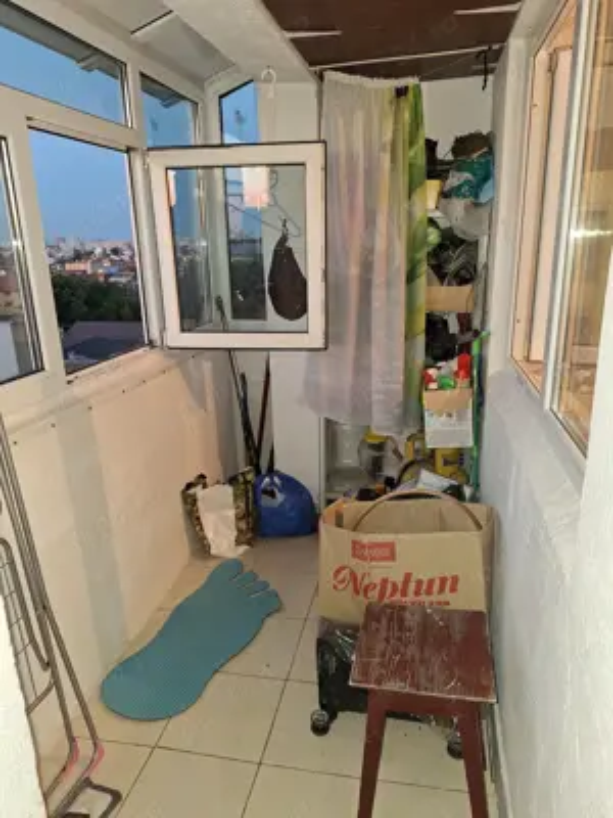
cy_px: 409
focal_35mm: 23
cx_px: 306
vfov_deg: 73.9
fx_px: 543
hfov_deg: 58.9
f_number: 1.8
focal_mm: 5.54
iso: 250
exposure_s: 1/33
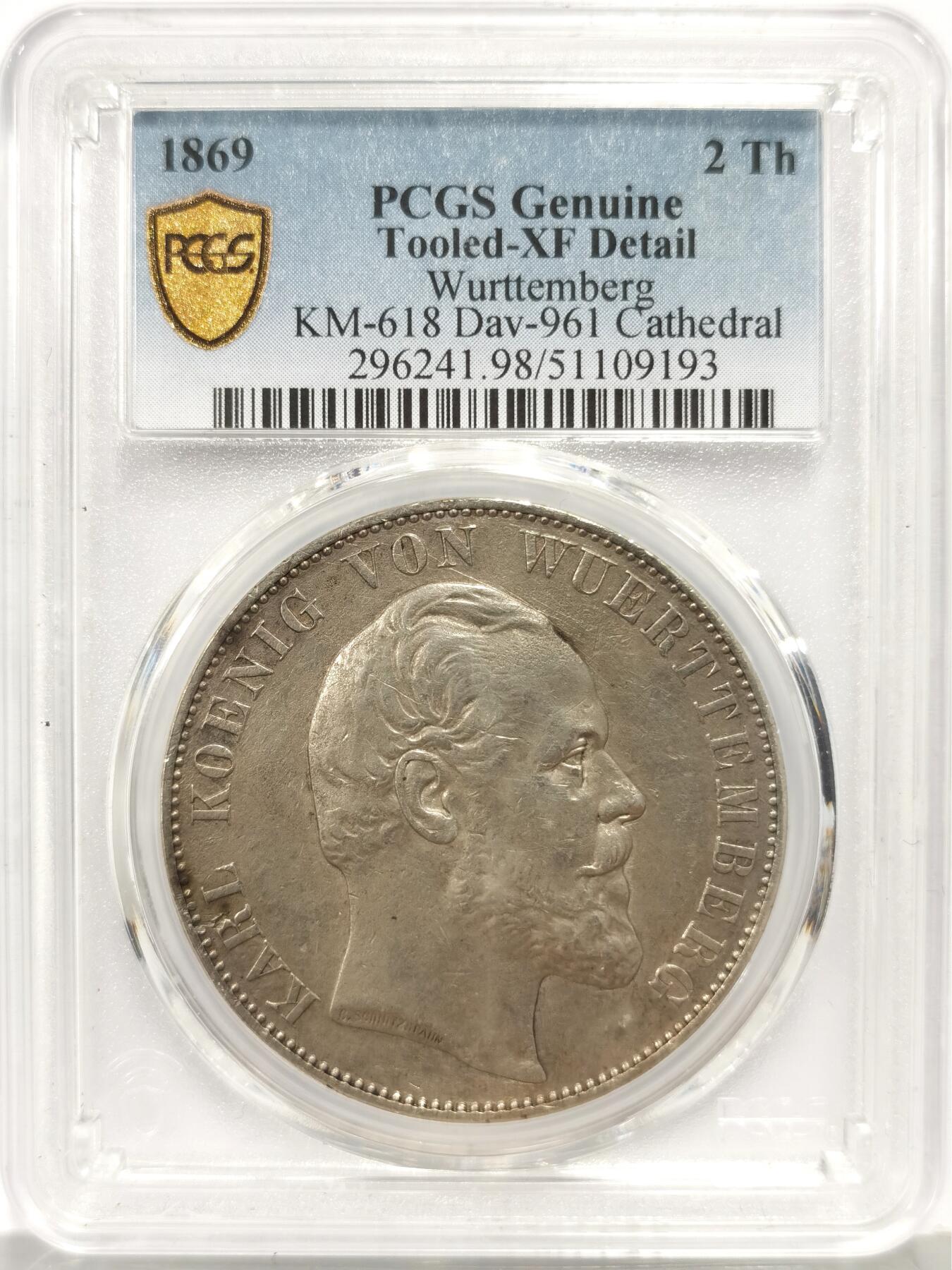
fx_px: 1980
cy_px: 635
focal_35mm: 54
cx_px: 476
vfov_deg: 35.5
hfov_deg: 27.0
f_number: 16
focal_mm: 5.56
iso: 160
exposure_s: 1/100
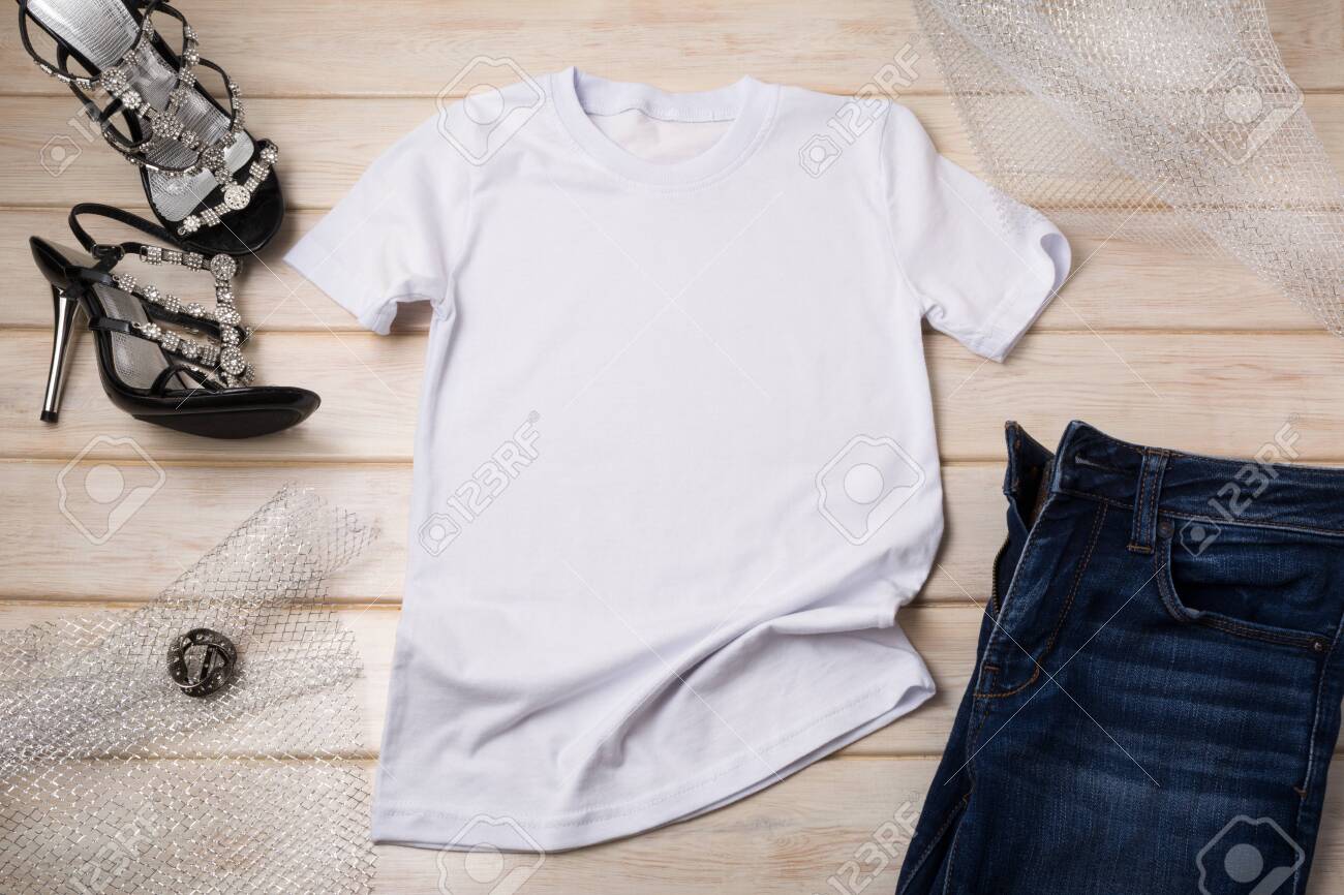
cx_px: 672
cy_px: 448
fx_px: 1456
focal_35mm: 39
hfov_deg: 49.6
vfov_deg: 34.2
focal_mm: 26
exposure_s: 1/200
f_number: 13
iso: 100
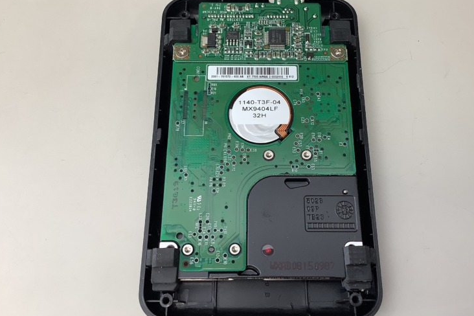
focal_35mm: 37
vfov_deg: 35.9
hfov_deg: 51.8
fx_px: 487
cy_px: 135
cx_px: 264
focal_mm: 3.3
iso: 50
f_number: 2.4
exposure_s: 1/50
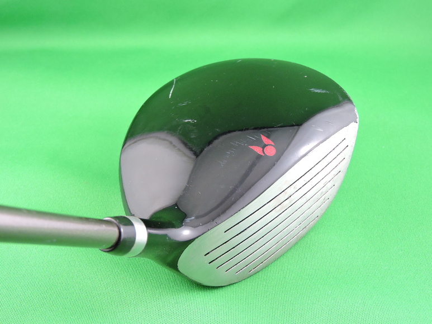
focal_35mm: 45
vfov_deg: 32.2
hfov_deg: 42.1
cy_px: 162
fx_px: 562
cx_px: 216
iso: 400
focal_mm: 8.1
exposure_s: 1/30
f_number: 4
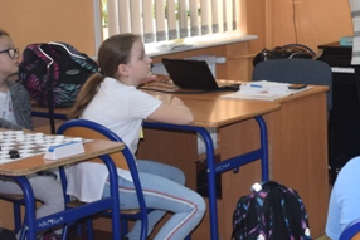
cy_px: 28
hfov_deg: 19.1
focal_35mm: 104
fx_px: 1042
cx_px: 349
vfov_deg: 13.1
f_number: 5
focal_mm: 31
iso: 800
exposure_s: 1/100
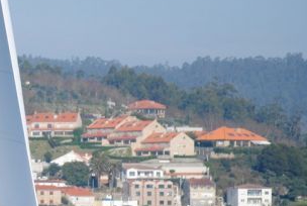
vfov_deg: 2.6
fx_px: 4548
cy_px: 143
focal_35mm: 532
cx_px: -57
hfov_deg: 3.9
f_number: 6.3
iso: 100
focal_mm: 135
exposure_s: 1/640
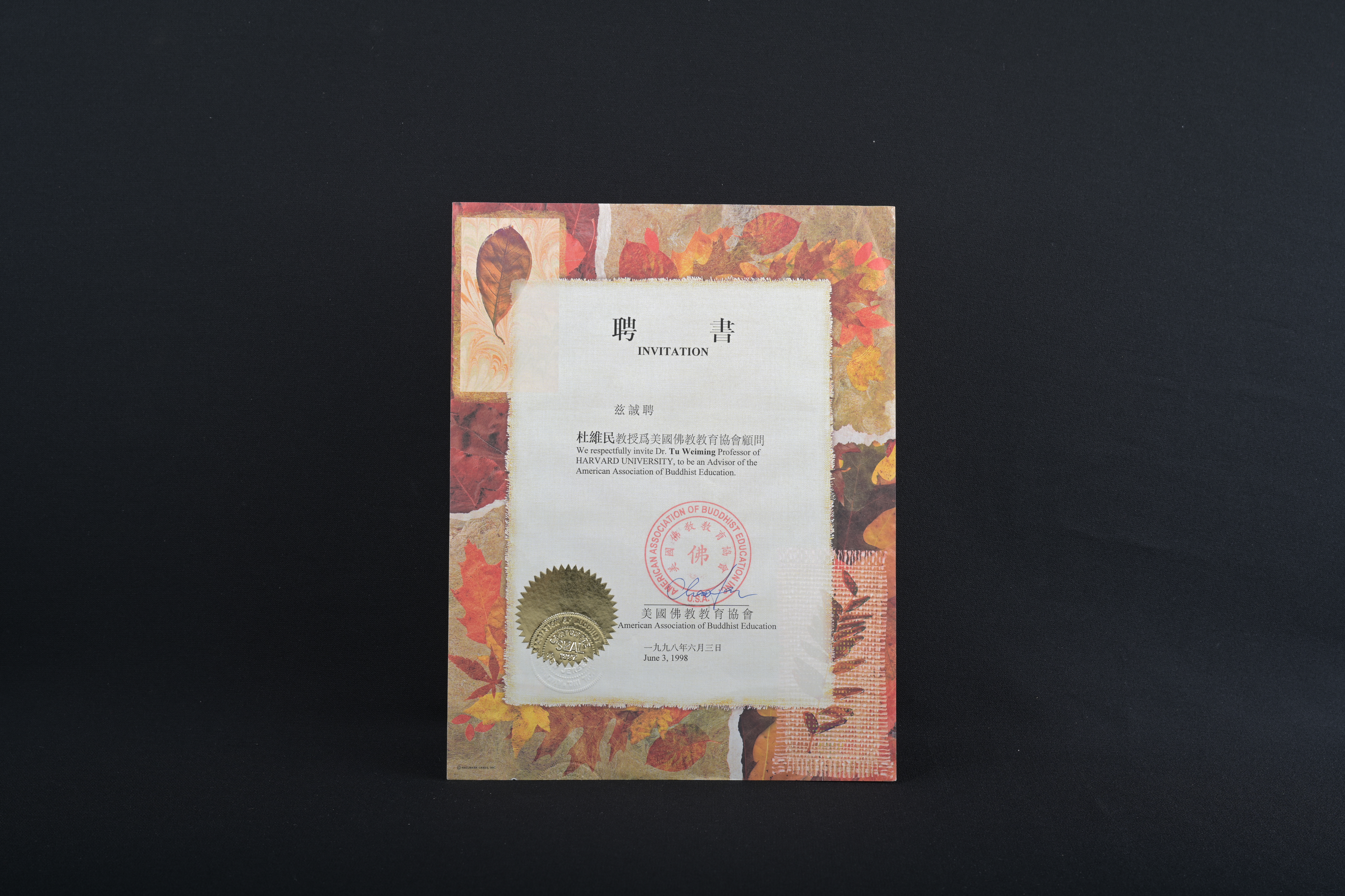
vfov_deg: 26.0
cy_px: 448
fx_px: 1943
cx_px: 672
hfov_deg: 38.2
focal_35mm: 52
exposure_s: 1/200
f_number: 10
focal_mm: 52
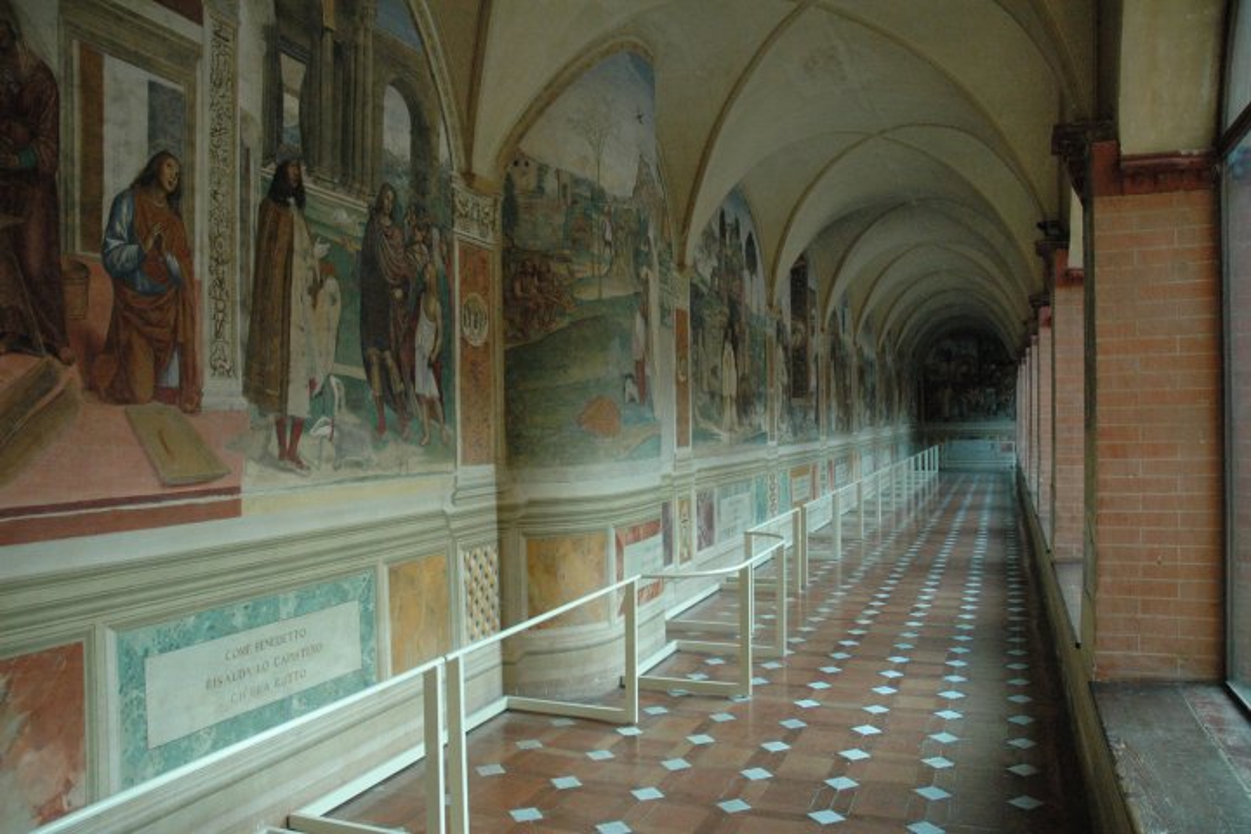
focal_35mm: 27
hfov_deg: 67.4
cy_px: 417
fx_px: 938
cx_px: 626
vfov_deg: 47.9
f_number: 4
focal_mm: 18
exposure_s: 1/60
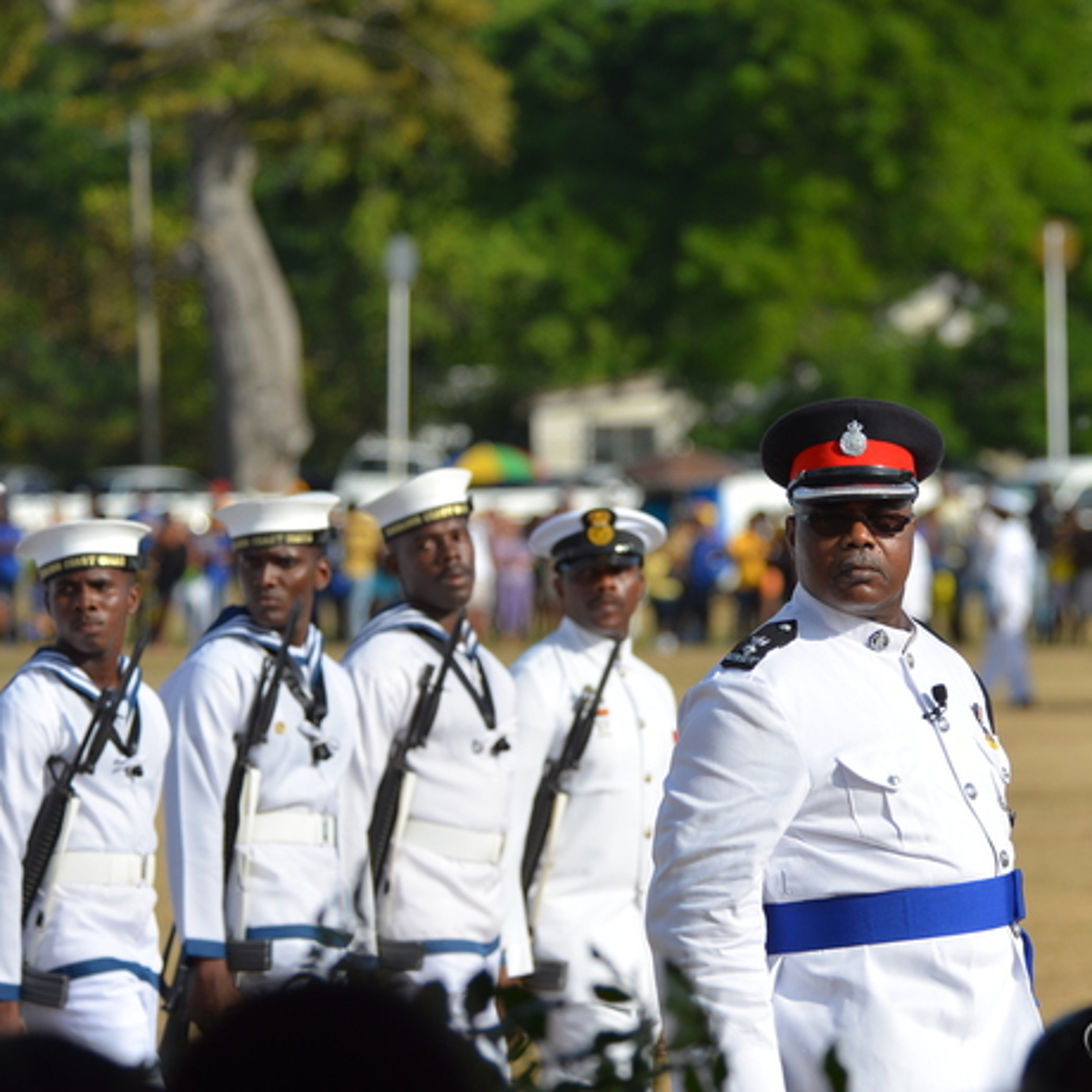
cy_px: 547
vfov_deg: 4.5
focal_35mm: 387
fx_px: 13812
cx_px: 807
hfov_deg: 4.5
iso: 110
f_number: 5.3
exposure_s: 1/800
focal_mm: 200
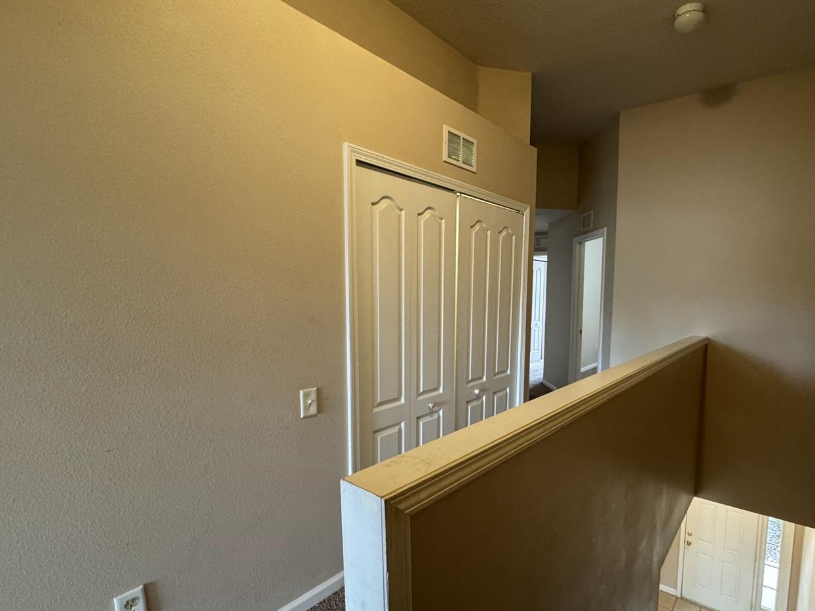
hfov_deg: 86.6
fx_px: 424
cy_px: 333
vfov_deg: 71.4
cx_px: 492
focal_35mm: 18
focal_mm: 2.22
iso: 640
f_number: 2.2
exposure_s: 1/60
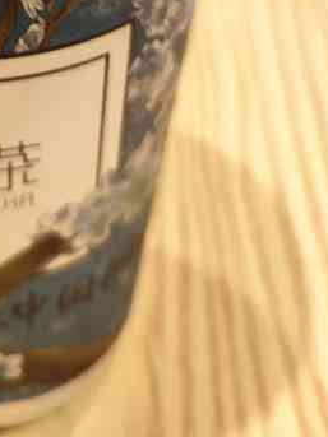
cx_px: -34
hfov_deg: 20.6
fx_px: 860
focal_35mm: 68
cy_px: -110
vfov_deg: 25.2
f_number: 1.75
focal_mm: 5.96
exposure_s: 1/50
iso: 99
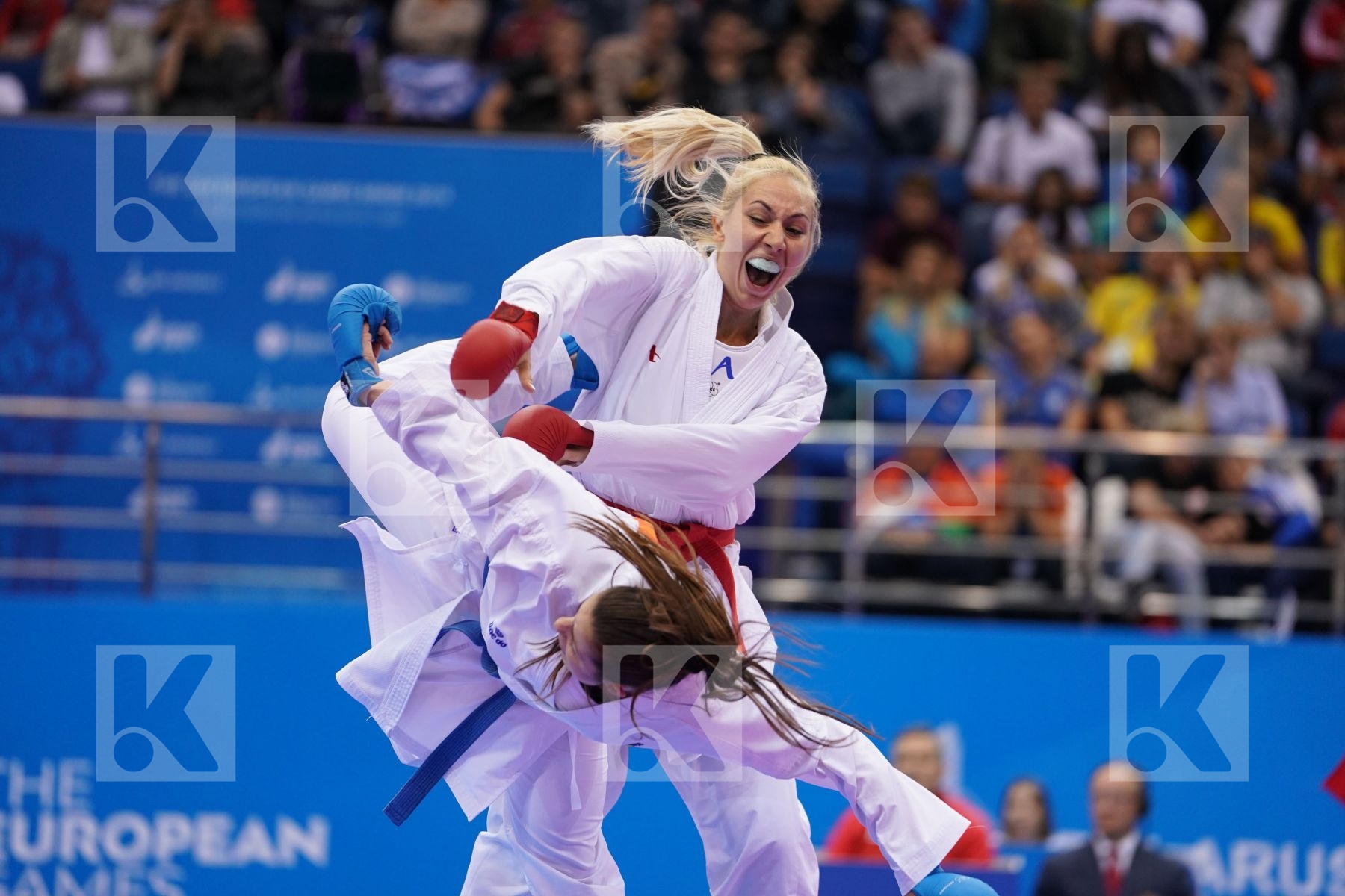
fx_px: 7472
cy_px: 448
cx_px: 672
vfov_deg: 6.9
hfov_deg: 10.3
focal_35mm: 200
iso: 1600
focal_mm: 200
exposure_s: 1/1000
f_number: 2.8
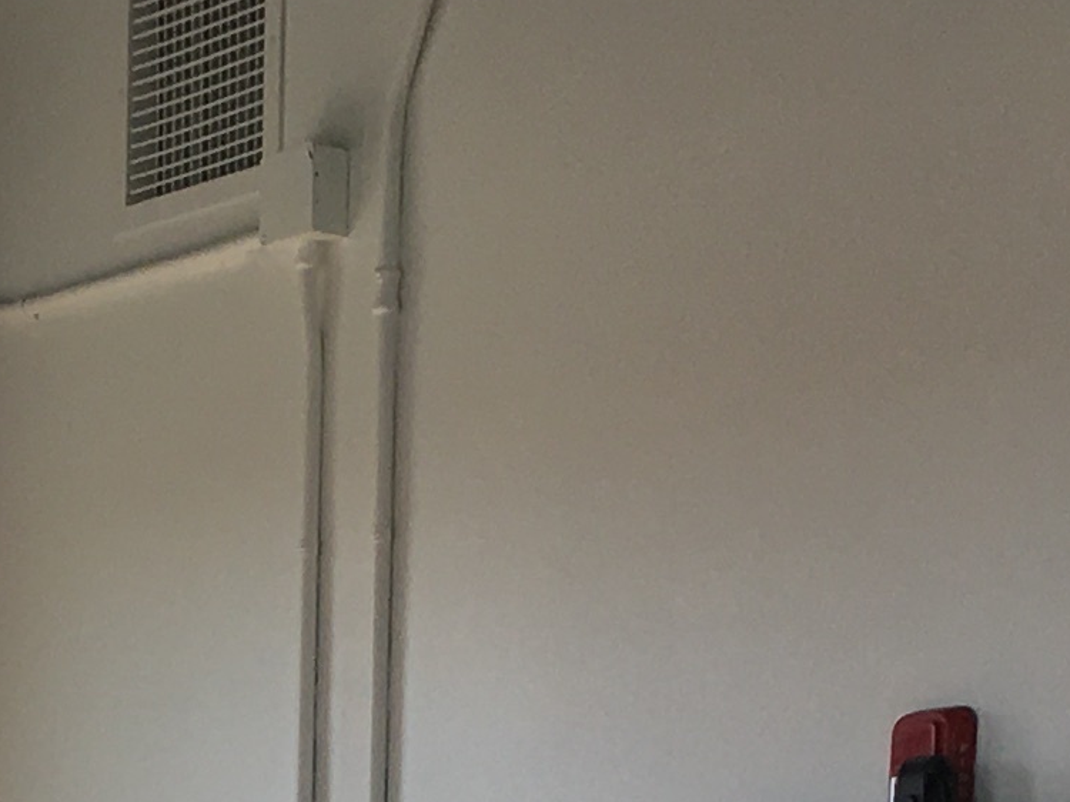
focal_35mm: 156
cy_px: 1982
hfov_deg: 12.6
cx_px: 290
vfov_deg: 8.6
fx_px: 4821
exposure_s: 1/172
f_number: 2.2
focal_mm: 4.15
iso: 25
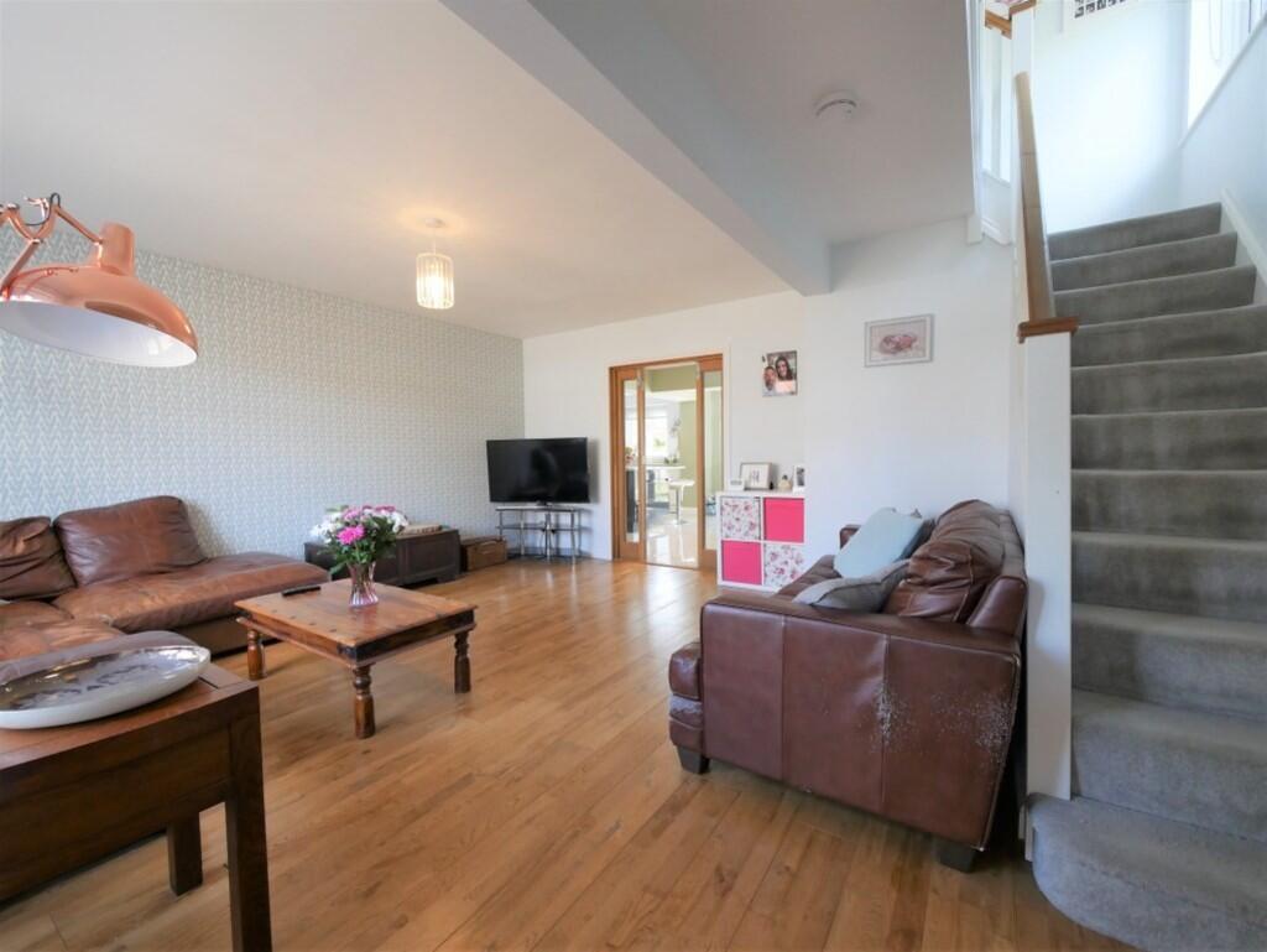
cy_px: 476
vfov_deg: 85.7
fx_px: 513
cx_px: 634
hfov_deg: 102.0
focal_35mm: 14
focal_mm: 7
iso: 500
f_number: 4
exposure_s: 1/60
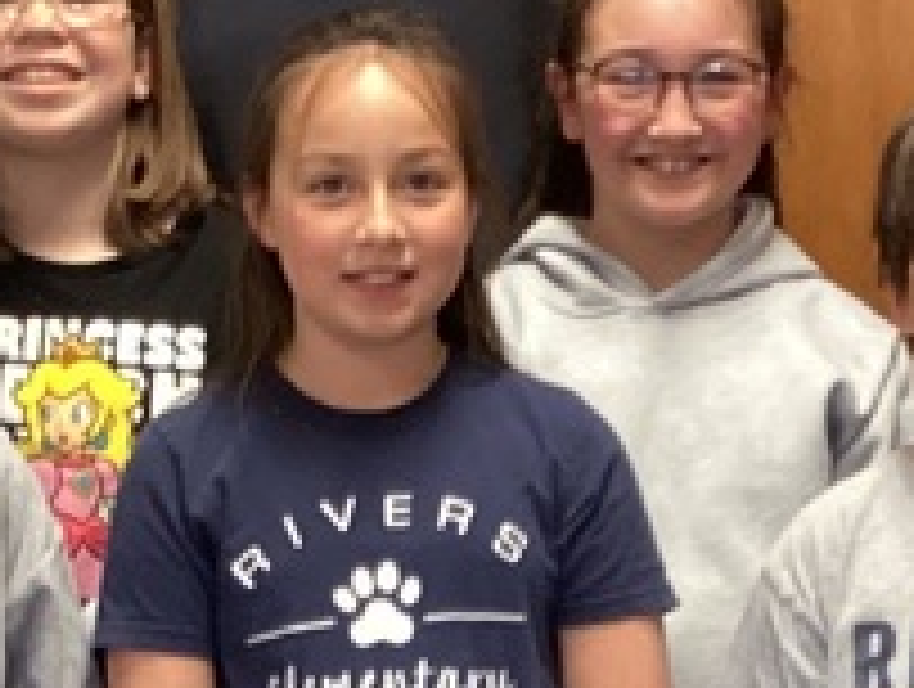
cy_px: 1079
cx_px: 387
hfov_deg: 12.6
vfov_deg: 9.3
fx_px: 4126
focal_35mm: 156
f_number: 2.4
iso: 250
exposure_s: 1/60
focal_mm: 3.3
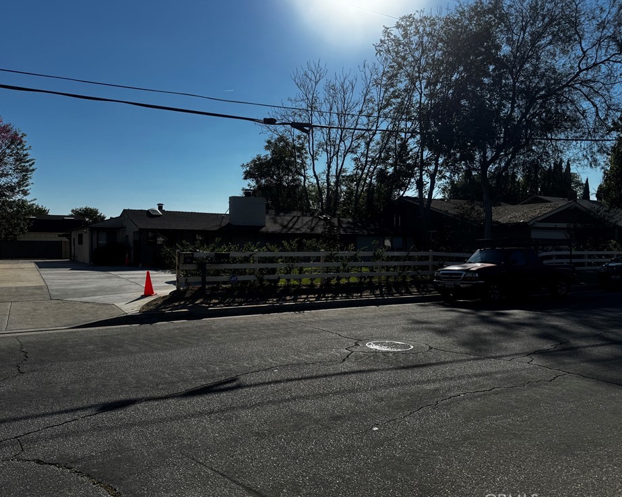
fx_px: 479
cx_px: 292
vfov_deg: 54.9
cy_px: 251
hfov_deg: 66.0
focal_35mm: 26
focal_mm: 6.76
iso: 80
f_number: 1.78
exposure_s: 1/10417
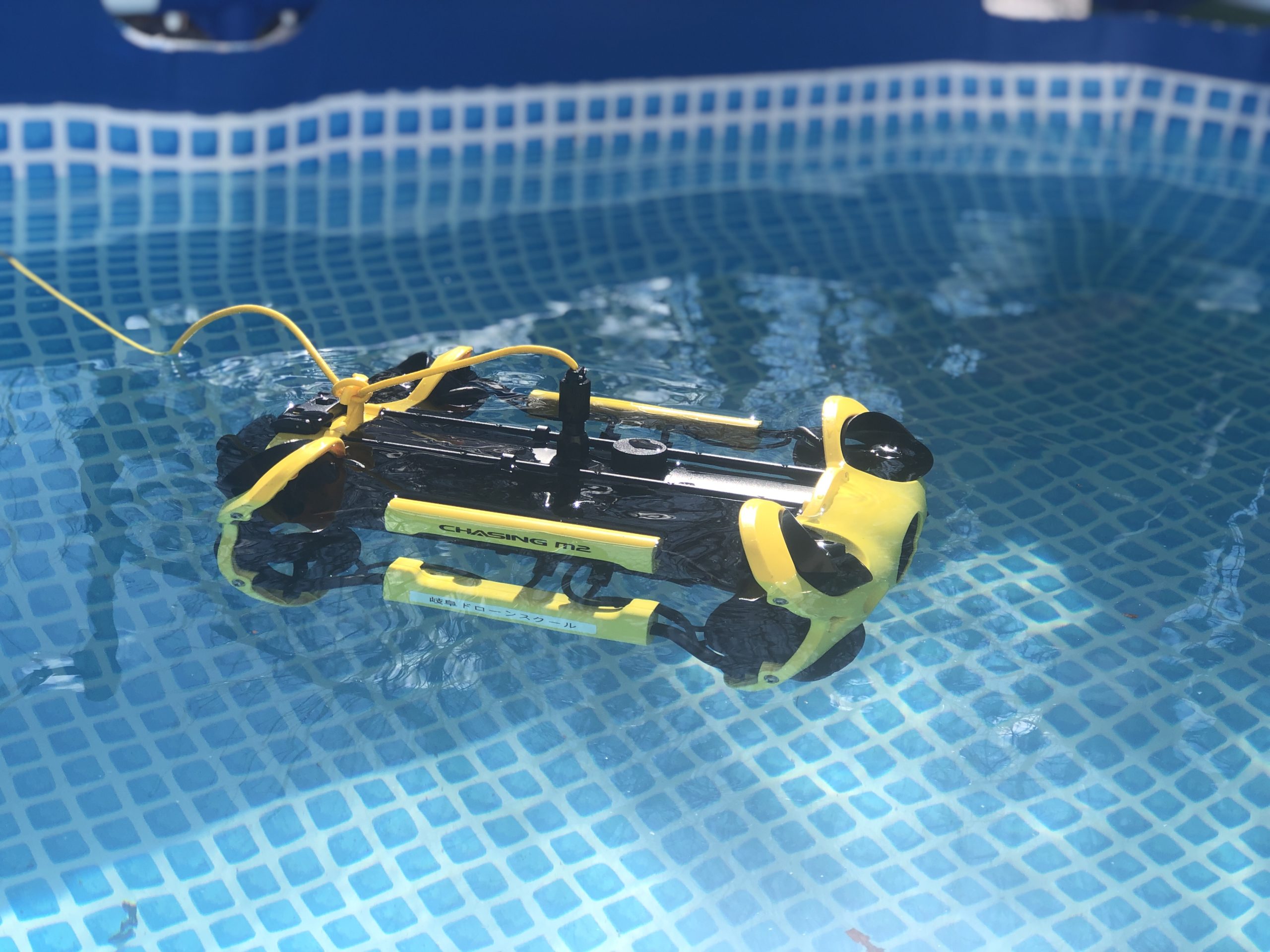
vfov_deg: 25.7
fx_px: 2091
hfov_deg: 33.8
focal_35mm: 57
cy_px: 476
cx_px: 635
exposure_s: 1/615
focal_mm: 6.6
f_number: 2.8
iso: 20
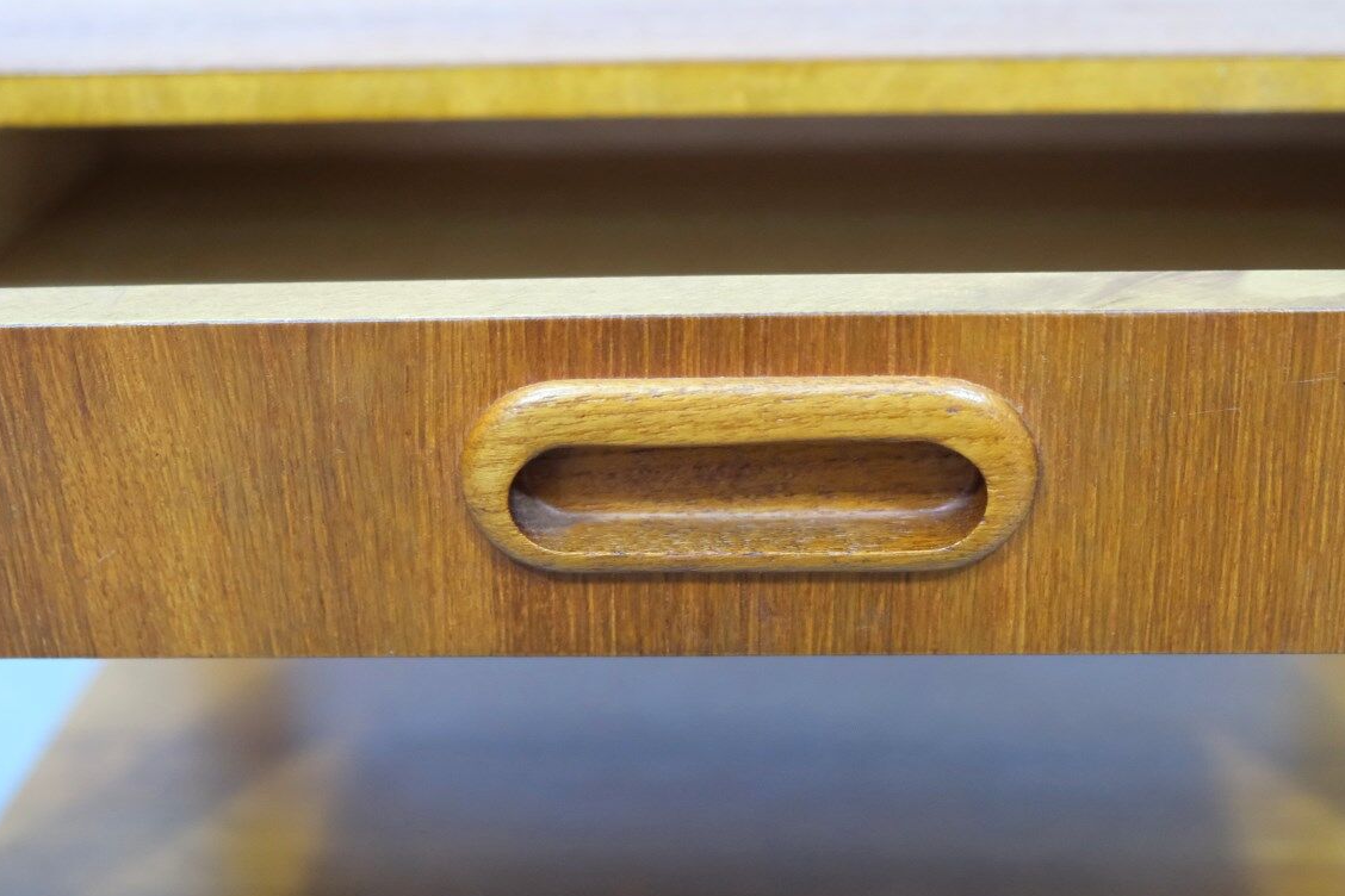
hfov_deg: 37.5
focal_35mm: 53
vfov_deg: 25.5
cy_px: 466
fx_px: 1980
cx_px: 713
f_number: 3.6
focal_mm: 31.5
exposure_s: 1/45
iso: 3200
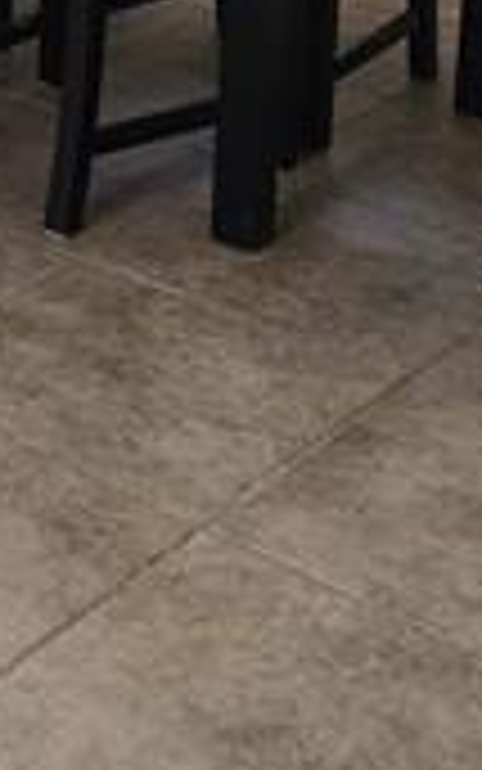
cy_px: -243
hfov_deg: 13.3
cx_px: -315
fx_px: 1911
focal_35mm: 91
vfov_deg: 20.7
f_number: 1.7
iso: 1000
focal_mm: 6.3
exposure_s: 1/120
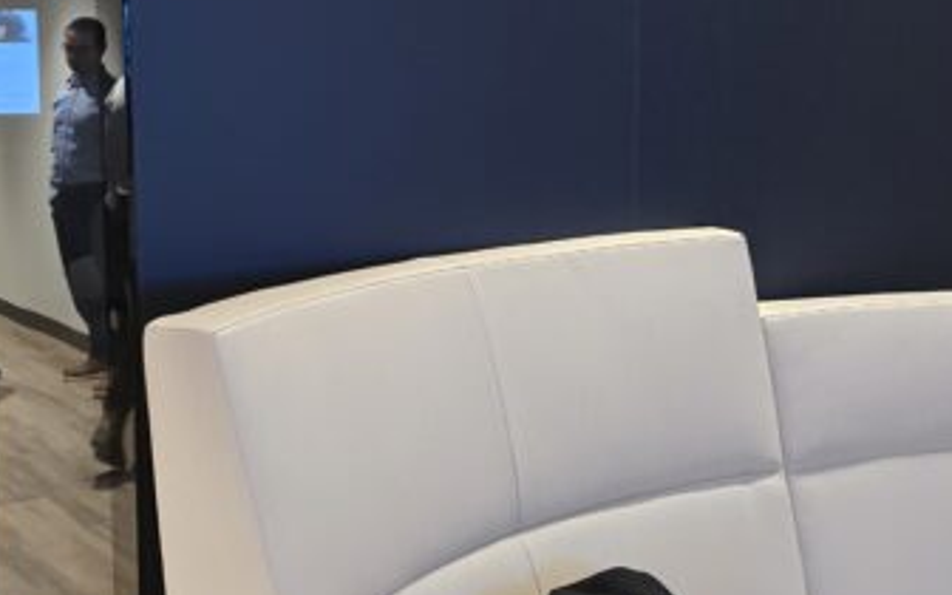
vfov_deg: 22.4
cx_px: 246
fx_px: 1505
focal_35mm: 58
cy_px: 272
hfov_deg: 34.4
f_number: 1.7
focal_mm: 6.3
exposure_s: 1/120
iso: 1000
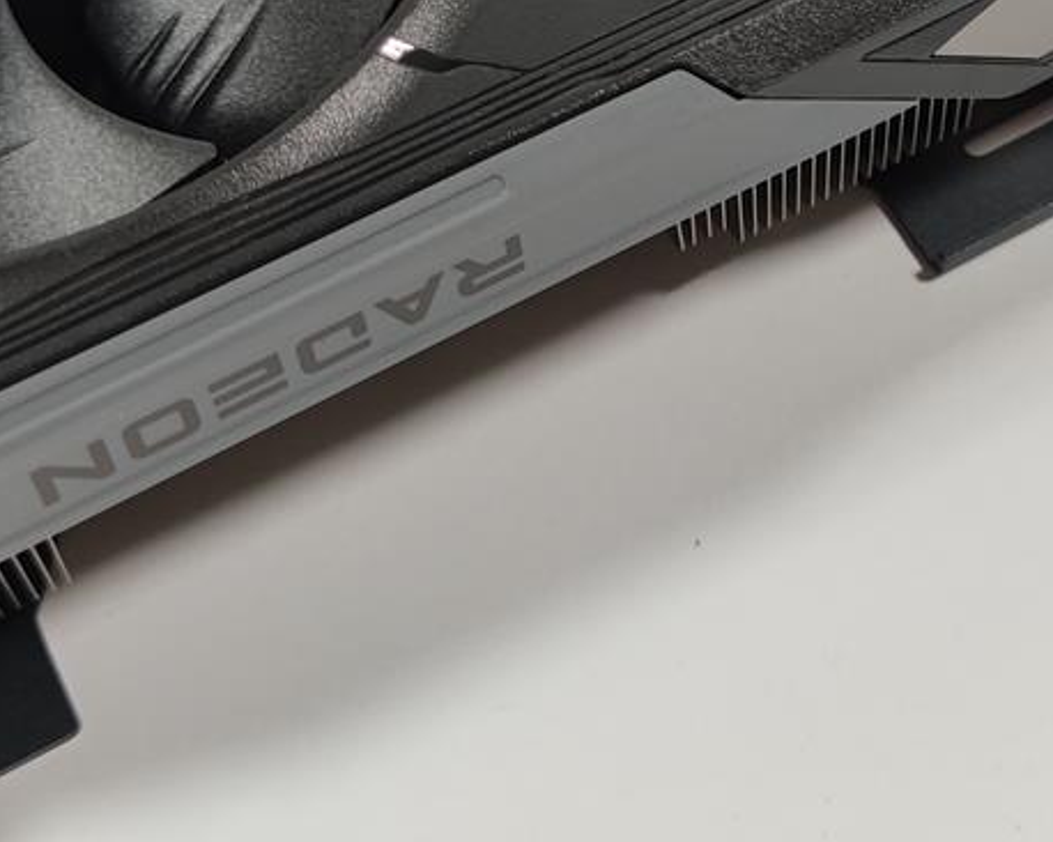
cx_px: 869
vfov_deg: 18.6
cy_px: -33
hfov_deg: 23.4
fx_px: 2492
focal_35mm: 80
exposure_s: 1/100
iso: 87
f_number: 1.85
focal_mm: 6.78
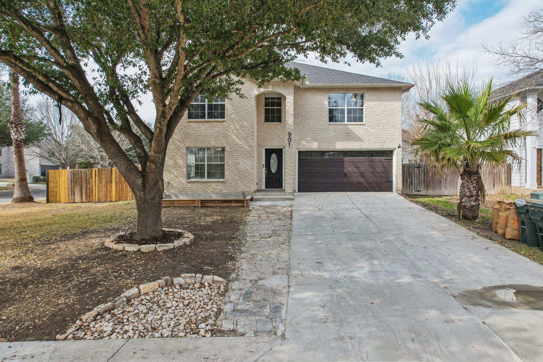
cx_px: 272
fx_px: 332
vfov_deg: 57.2
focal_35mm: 22
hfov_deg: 78.6
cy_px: 181
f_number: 2.8
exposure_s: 1/800
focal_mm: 8.4
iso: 100
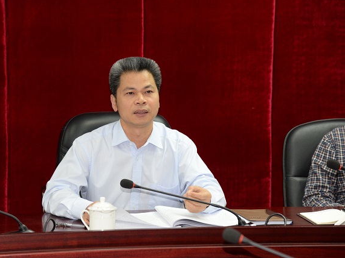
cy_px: 128
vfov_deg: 11.3
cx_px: 150
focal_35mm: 131
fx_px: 1305
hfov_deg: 15.1
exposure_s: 1/100
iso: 2500
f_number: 5
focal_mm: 120
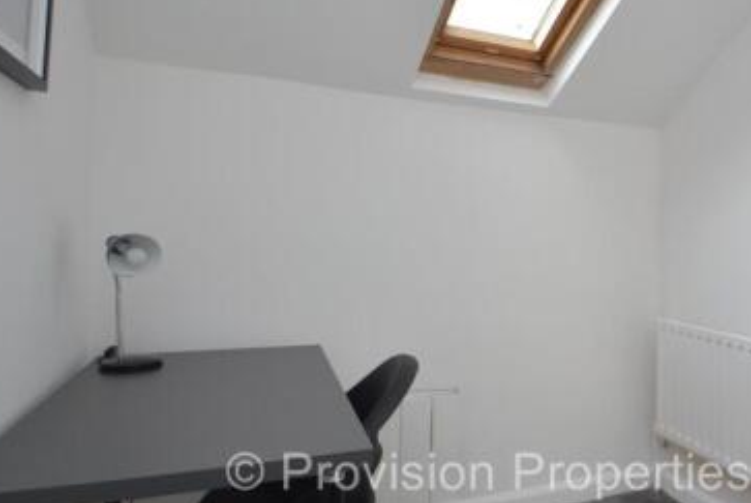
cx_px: 579
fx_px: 564
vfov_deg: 48.0
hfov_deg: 62.7
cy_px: 237
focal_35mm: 27
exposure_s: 1/125
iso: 200
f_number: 5.6
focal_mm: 10
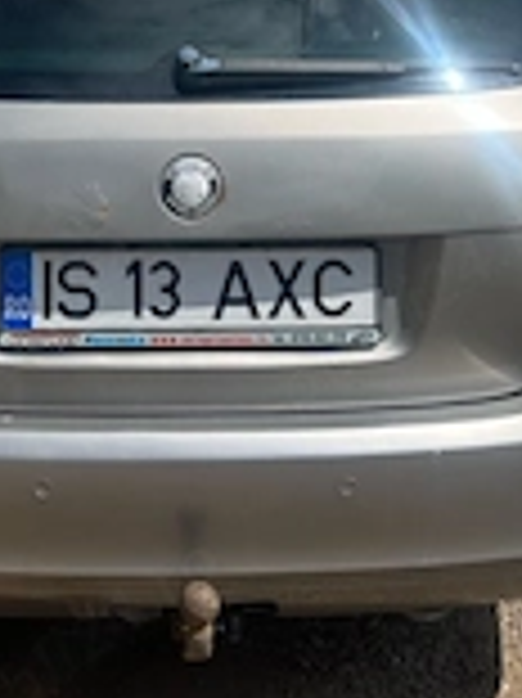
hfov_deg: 21.8
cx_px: 162
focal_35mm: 67
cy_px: 5
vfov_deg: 27.4
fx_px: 1349
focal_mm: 5.1
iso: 50
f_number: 1.6
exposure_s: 1/4016
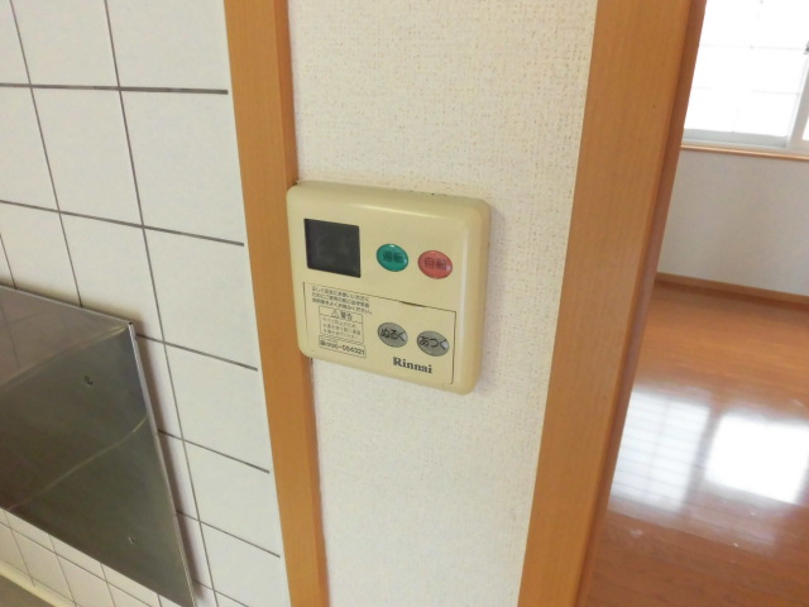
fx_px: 561
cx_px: 404
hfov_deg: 71.6
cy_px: 304
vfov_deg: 56.8
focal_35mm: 24
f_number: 3.1
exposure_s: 1/40
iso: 320
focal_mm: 4.3
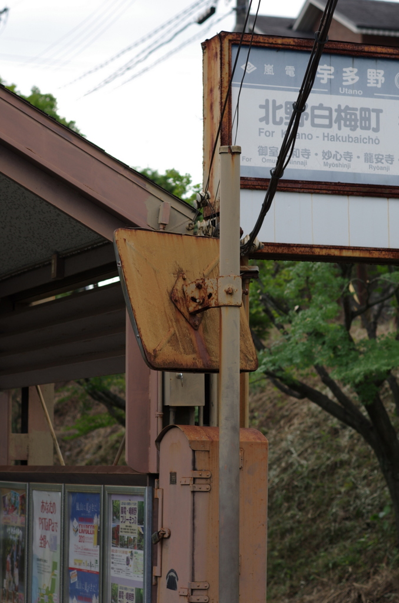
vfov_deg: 19.5
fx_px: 1754
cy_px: 302
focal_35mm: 105
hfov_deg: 13.0
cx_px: 200
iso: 100
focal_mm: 70
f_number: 4
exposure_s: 1/320
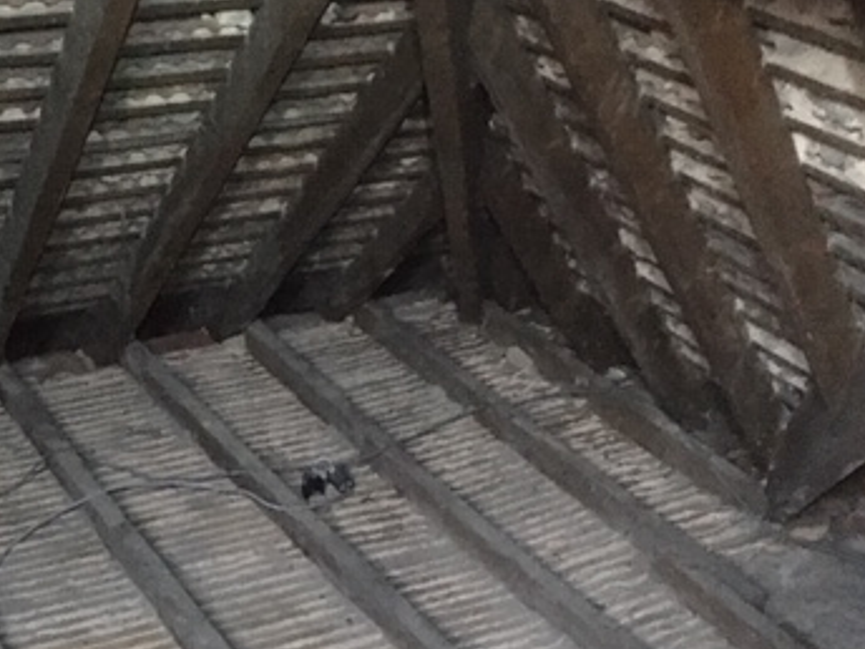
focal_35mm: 54
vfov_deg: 26.2
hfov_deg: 35.3
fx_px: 1349
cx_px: 319
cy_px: 581
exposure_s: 1/17
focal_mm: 4.15
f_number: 2.2
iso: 1250
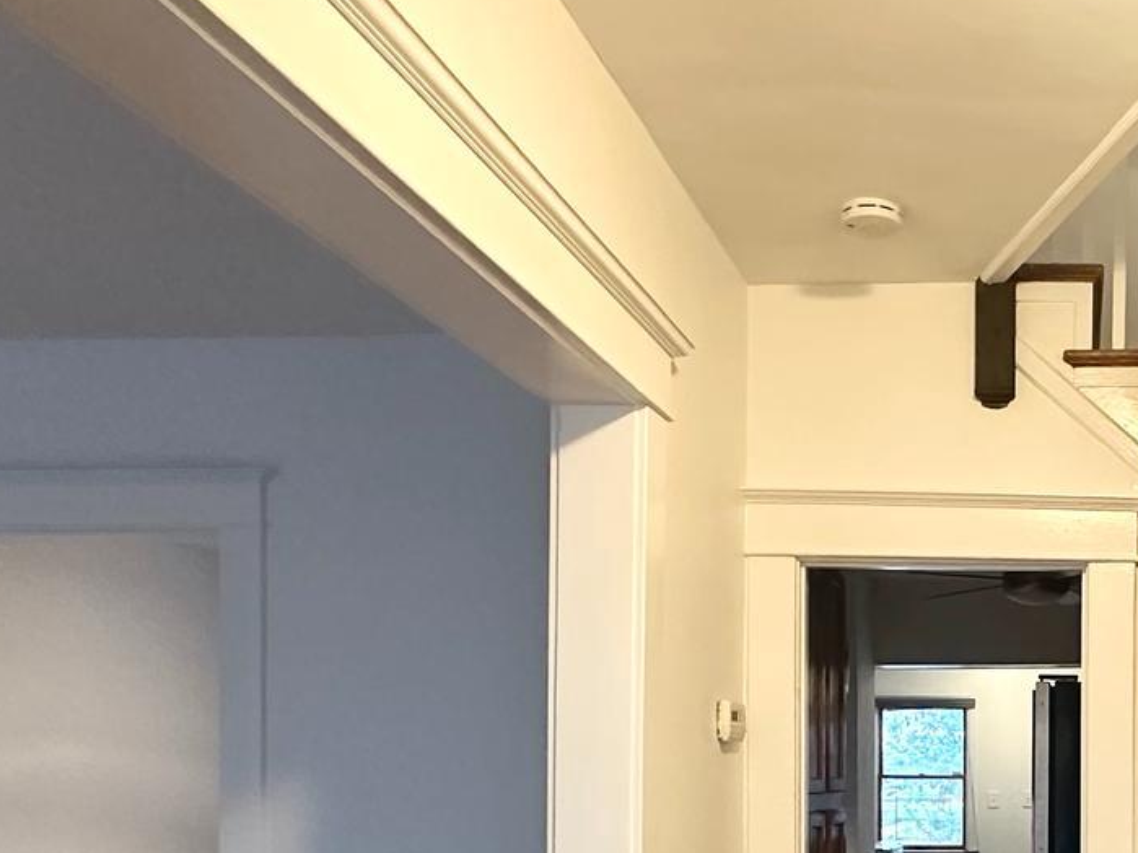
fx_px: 1348
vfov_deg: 33.4
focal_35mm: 41
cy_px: 757
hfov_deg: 41.7
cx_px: 1047
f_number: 2.2
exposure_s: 1/60
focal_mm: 2.22
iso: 400
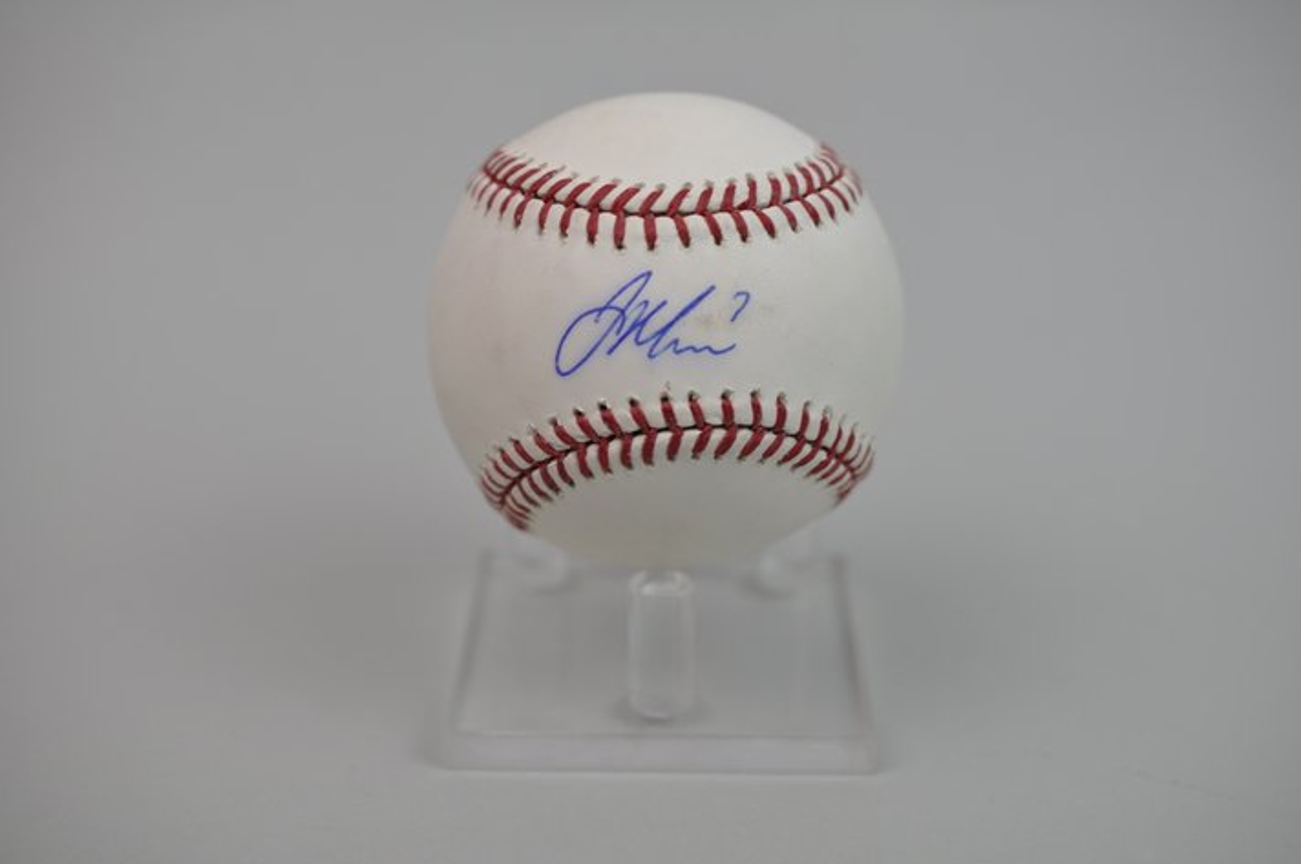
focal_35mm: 60
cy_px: 432
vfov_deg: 22.6
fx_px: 2166
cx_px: 650
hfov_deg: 33.4
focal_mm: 40
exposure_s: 1/80
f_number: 4.5
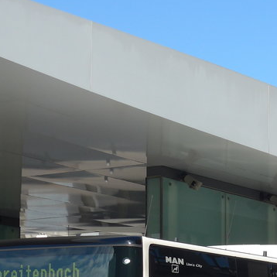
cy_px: 258
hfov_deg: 11.9
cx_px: 260
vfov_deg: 11.9
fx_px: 1313
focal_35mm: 145
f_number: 3.2
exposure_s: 1/1000
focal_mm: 10.1
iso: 80
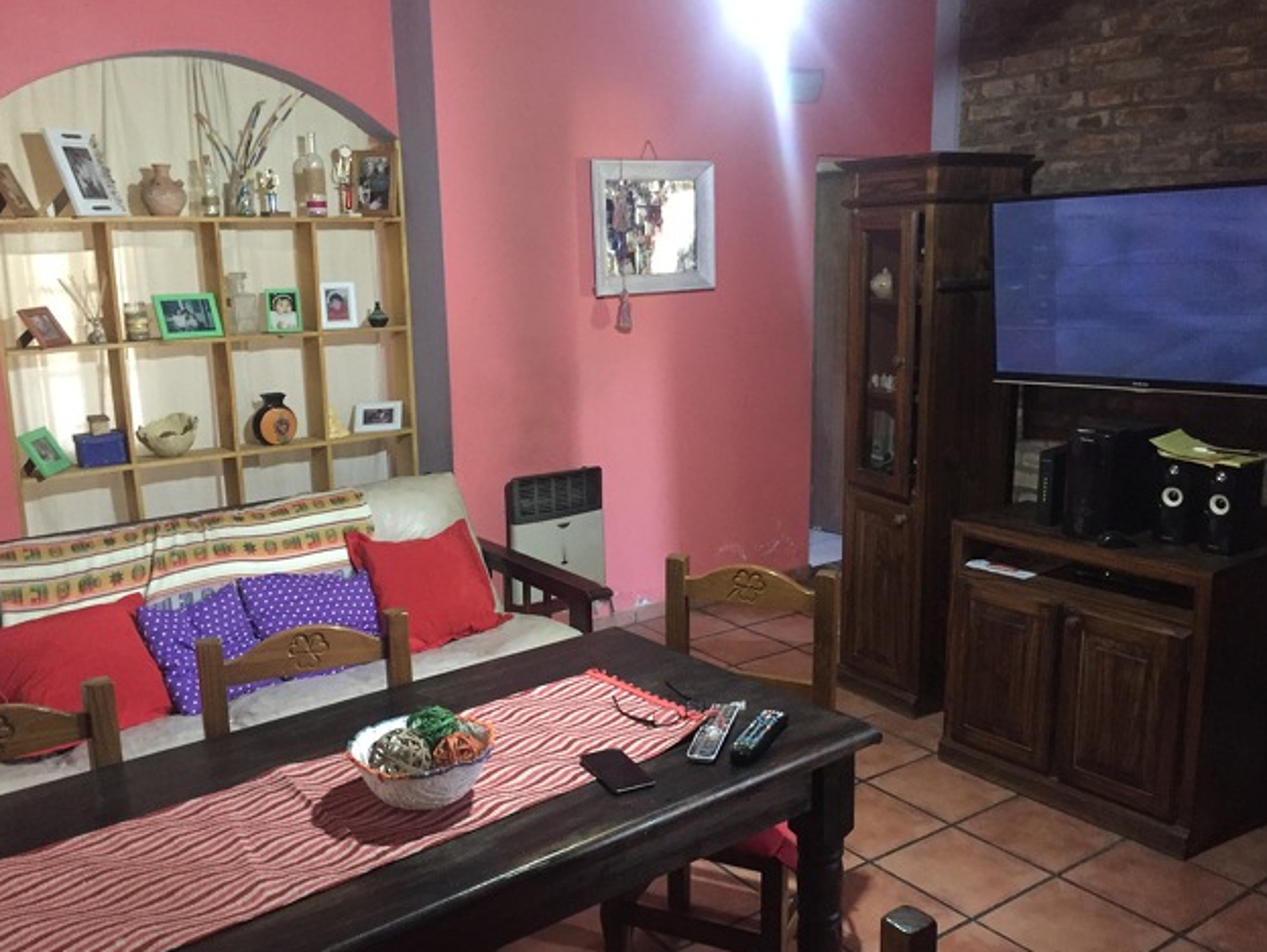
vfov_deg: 45.5
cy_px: 496
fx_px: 1135
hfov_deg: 58.3
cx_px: 622
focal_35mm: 31
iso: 500
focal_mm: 4.15
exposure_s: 1/17
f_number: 2.2
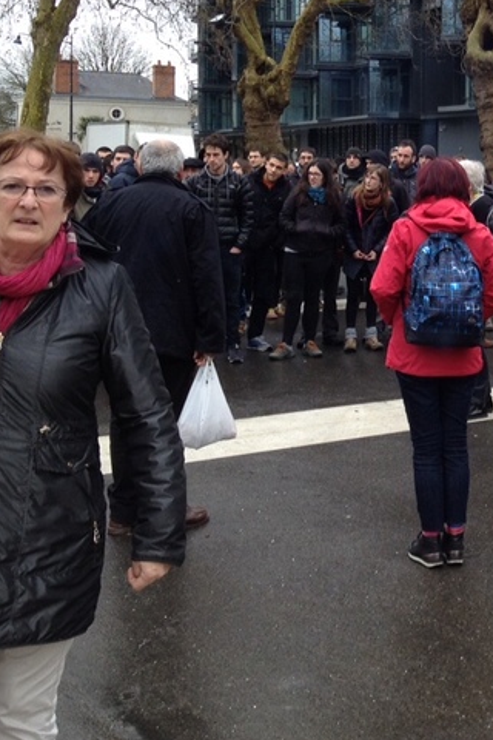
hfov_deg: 18.3
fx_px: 1458
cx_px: 572
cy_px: 207
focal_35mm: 71
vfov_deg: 28.1
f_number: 2.4
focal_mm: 4.28
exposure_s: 1/191
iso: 50
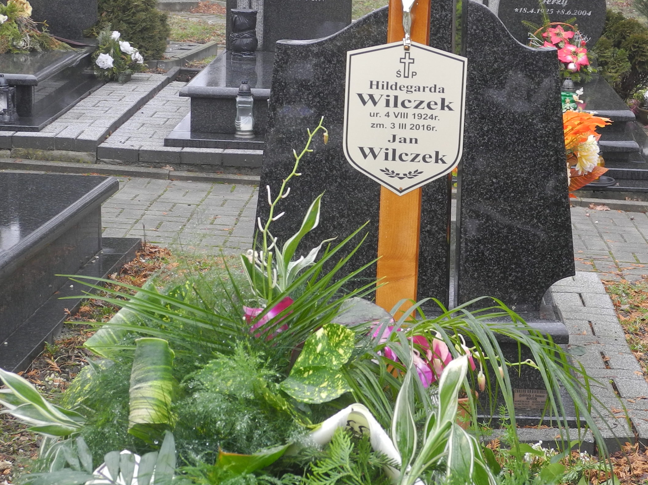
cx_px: 444
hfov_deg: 22.4
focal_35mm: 87
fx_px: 1628
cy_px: 213
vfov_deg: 17.0
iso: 100
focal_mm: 10.7
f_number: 3.5
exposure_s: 1/50
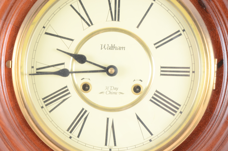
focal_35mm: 82
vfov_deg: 16.5
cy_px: 76
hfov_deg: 24.7
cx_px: 114
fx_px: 521
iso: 320
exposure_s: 1/80
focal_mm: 55
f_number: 10
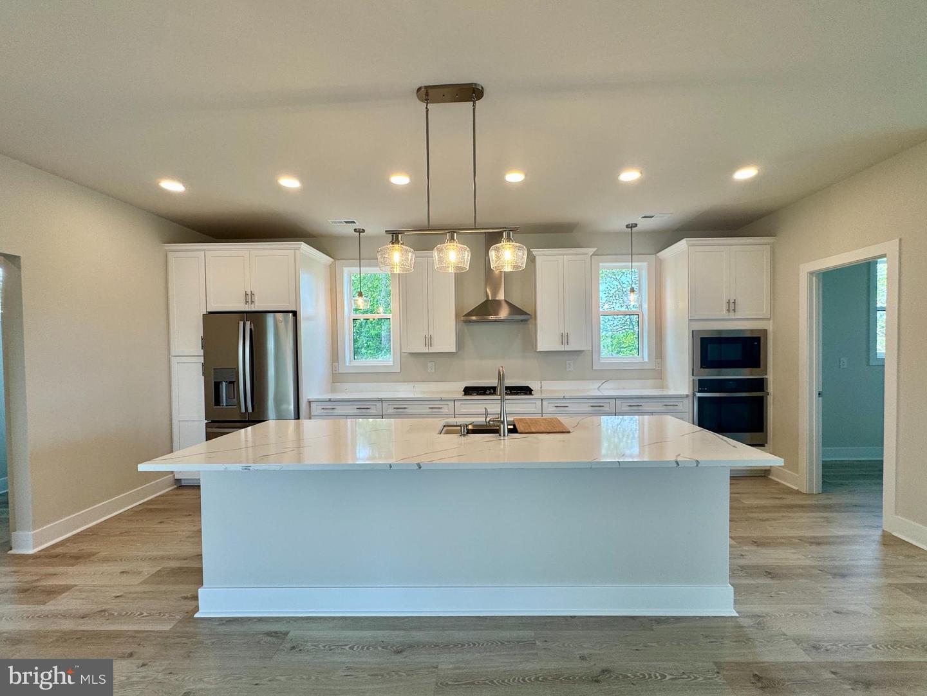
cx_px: 464
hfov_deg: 102.0
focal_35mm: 14
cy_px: 348
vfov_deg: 85.7
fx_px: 375
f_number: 2.2
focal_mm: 2.22
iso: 50
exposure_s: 1/120
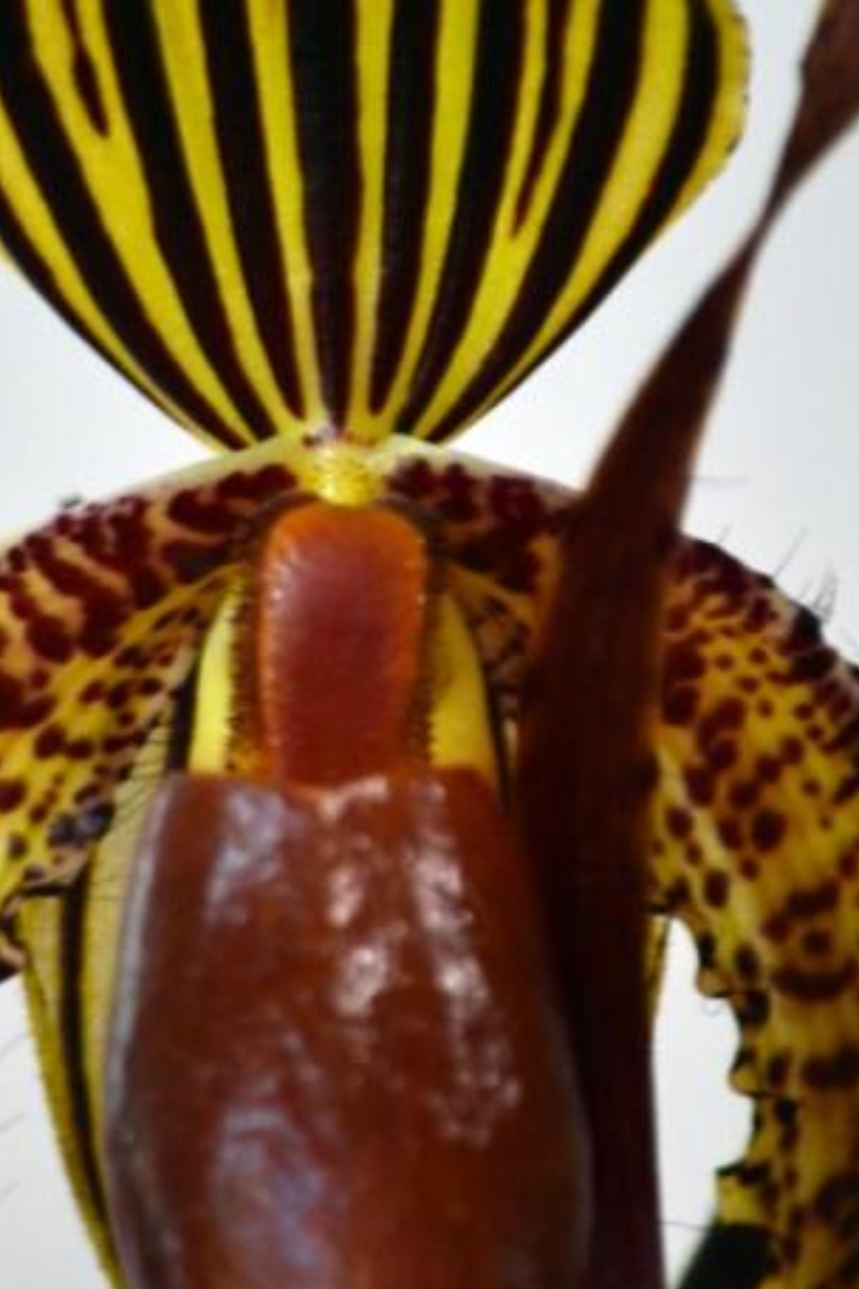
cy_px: 498
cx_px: 397
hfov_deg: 2.1
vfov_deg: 3.2
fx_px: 22905
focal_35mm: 640
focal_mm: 190
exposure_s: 1/25
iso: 800
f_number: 5.6
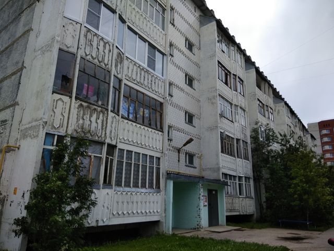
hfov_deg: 79.0
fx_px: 203
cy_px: 126
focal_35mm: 21
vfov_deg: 63.4
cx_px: 167
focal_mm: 3.57
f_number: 2
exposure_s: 1/978
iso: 100
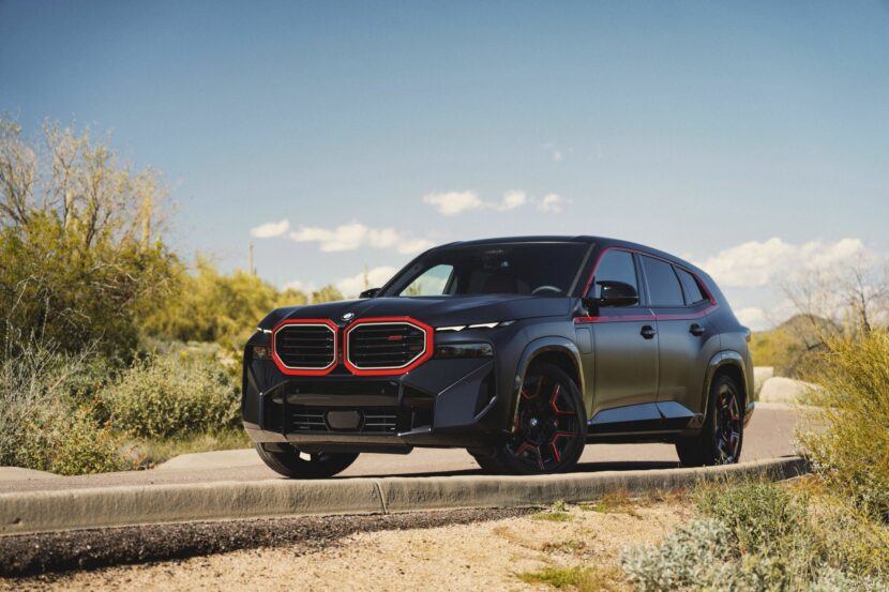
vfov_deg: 19.4
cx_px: 444
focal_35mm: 70
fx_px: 1728
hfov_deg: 28.8
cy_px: 296
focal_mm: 70
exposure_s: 1/320
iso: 100
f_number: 2.8
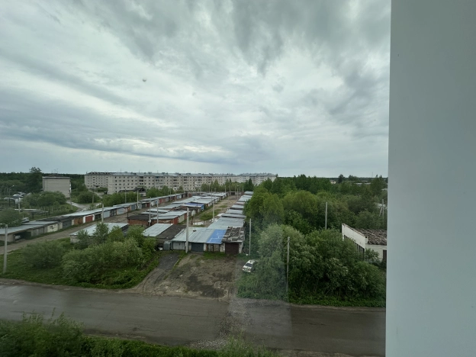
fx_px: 193
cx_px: 238
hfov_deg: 102.1
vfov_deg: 85.7
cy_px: 178
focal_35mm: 14
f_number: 2.2
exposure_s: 1/720
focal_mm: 2.22
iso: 40
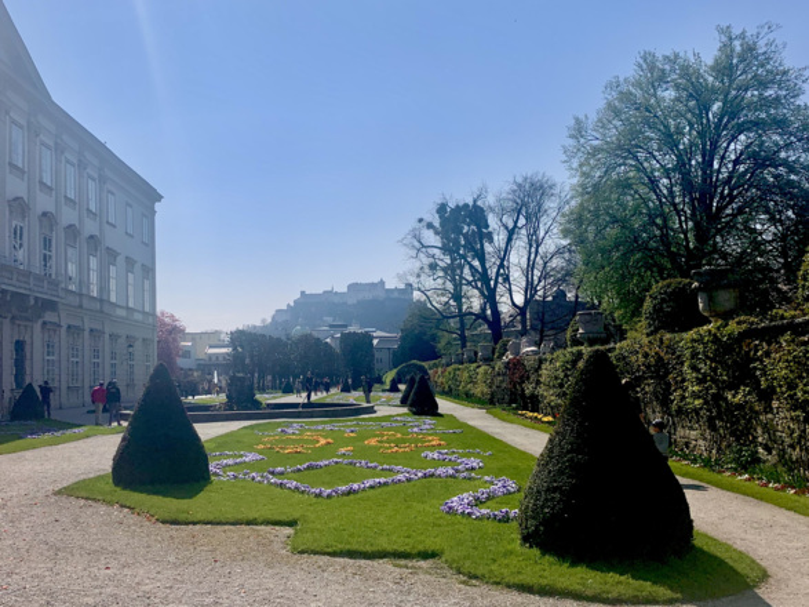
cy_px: 304
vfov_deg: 53.0
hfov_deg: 67.3
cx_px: 404
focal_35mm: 26
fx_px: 608
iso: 25
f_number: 1.8
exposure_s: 1/5714
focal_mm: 4.25
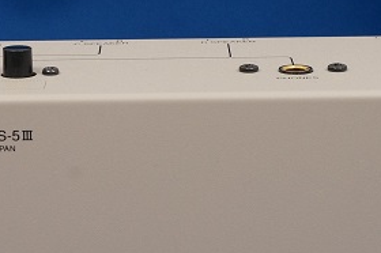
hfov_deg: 12.4
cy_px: 101
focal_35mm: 166
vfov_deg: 8.2
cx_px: 122
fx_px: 1755
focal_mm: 50
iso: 1600
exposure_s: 1/80
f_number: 10
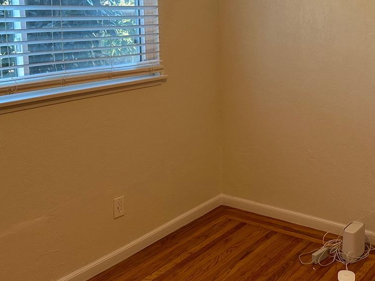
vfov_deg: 30.7
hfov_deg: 39.8
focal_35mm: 47
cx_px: 261
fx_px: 509
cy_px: 97
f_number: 1.78
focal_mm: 6.86
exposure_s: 1/88
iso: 250
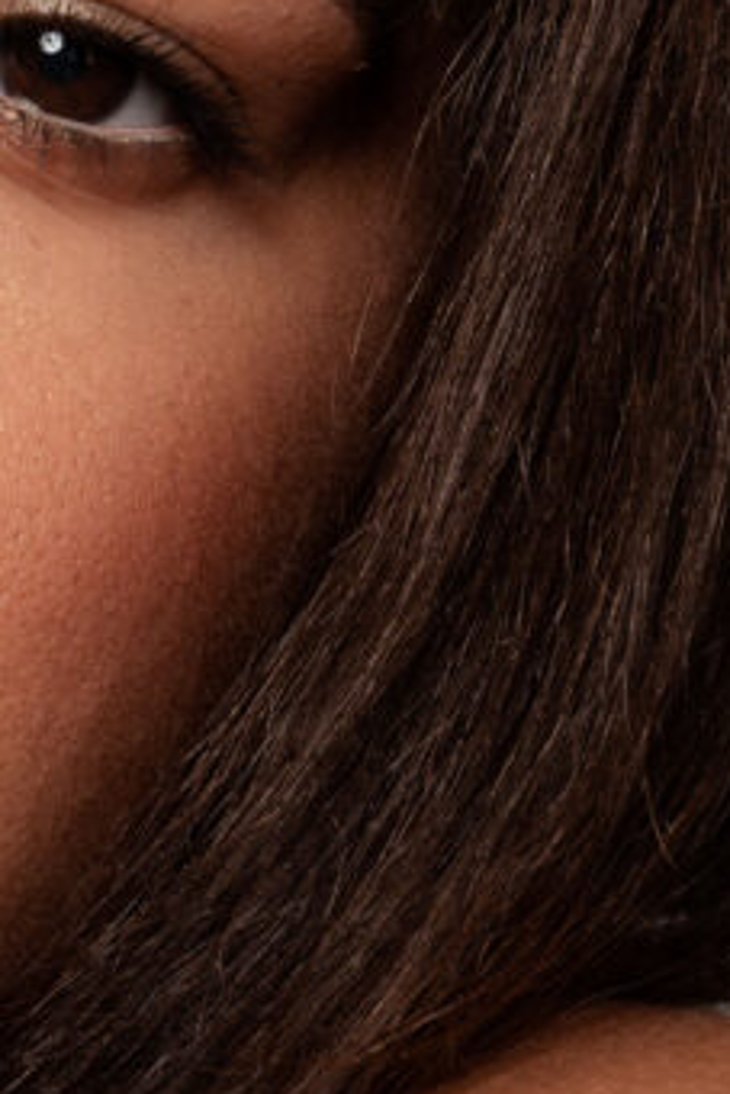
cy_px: 779
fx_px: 19628
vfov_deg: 3.2
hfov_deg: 2.1
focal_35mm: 646
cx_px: -479
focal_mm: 105
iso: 100
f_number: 5.6
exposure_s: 1/125
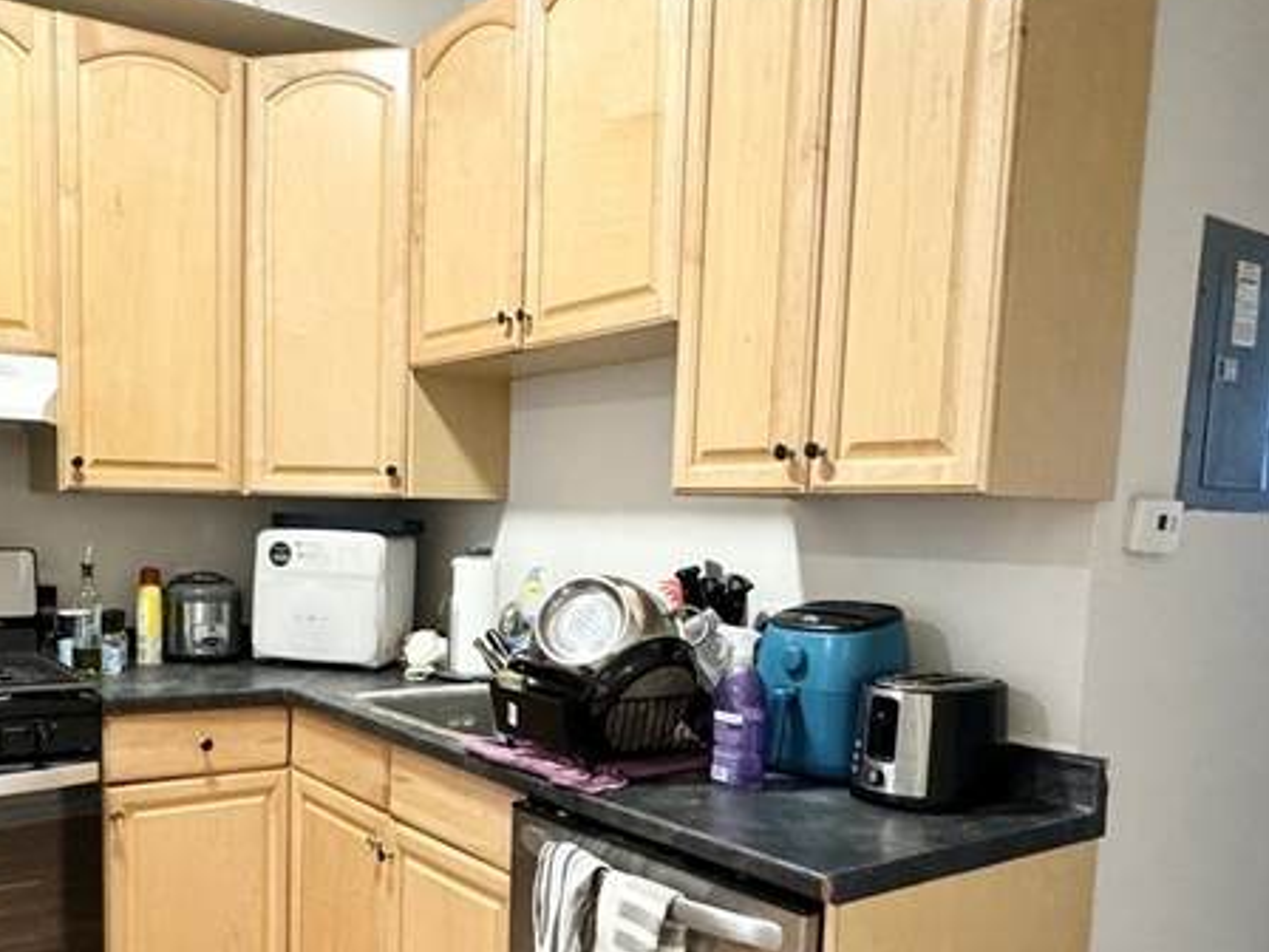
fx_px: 1173
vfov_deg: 43.5
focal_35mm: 32
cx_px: 419
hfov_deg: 55.6
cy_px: 638
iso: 640
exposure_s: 1/60
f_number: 2.2
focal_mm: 2.22
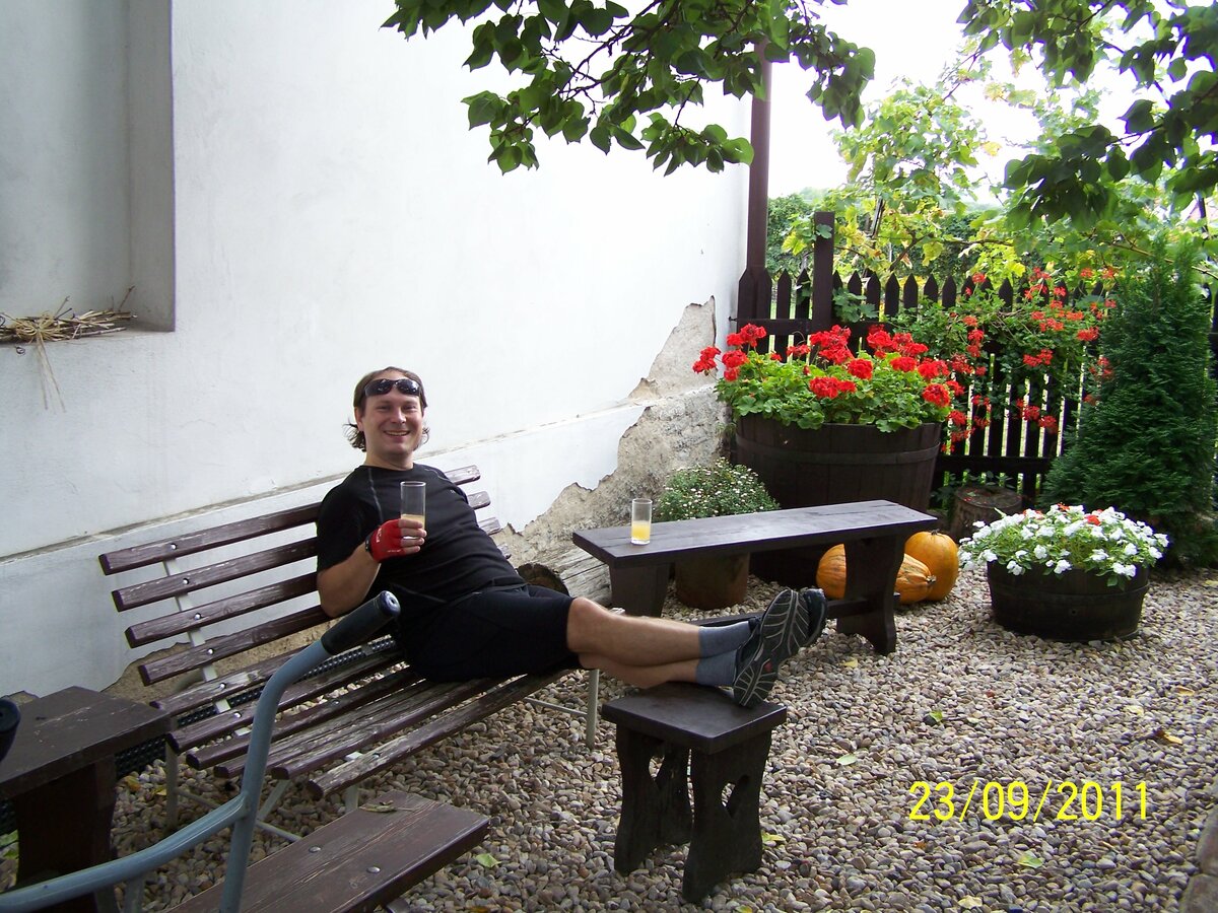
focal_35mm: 38
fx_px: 1337
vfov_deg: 37.7
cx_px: 609
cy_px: 456
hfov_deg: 49.0
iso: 64
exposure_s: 1/100
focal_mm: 6.3
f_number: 2.8
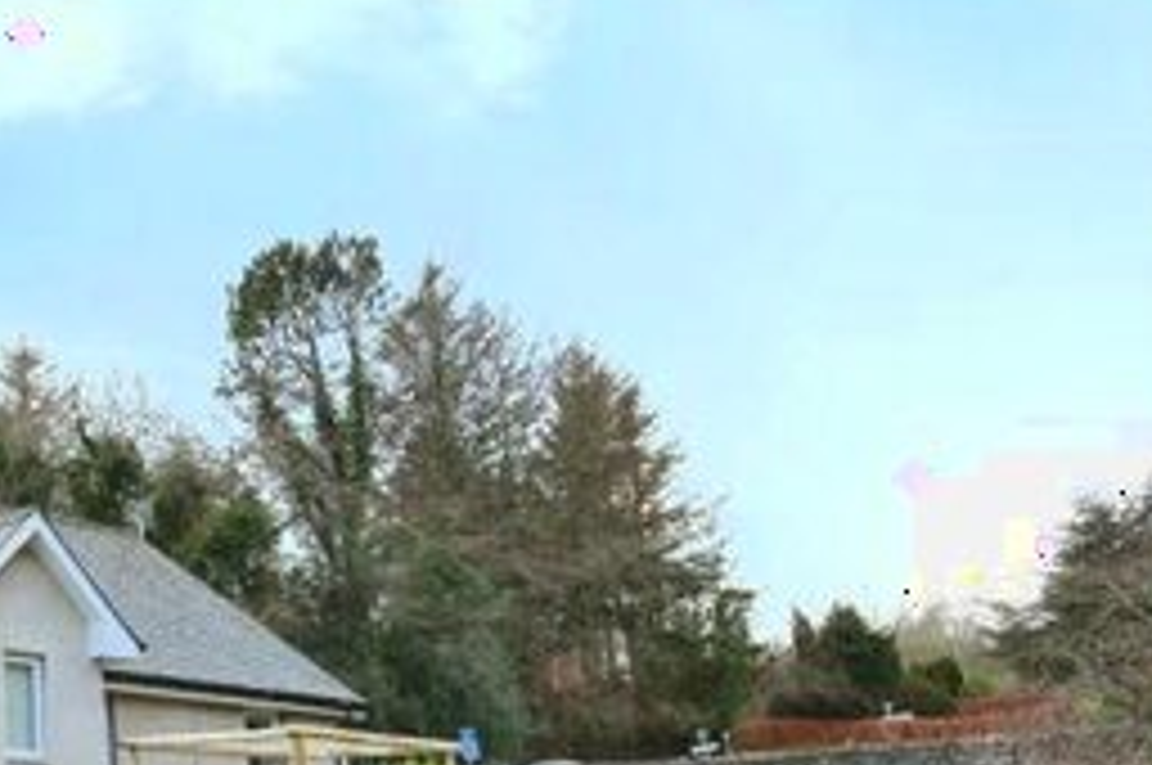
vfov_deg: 31.0
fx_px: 1310
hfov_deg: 38.0
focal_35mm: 41
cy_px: 698
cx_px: -162
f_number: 8
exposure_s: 1/125
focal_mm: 10
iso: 320
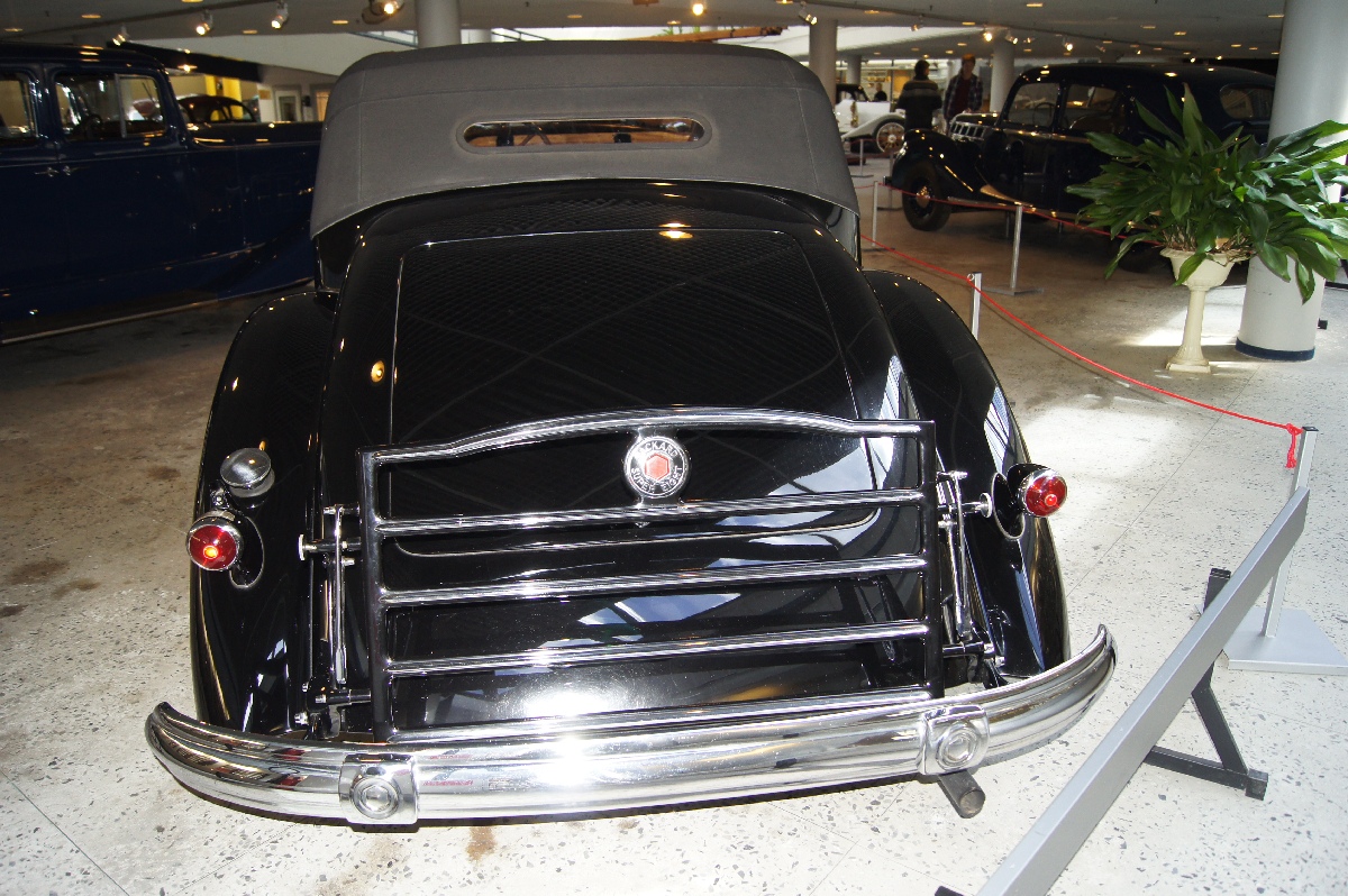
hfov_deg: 67.4
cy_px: 448
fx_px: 1010
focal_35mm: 27
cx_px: 674
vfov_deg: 47.9
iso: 400
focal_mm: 18
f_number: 3.5
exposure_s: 1/80
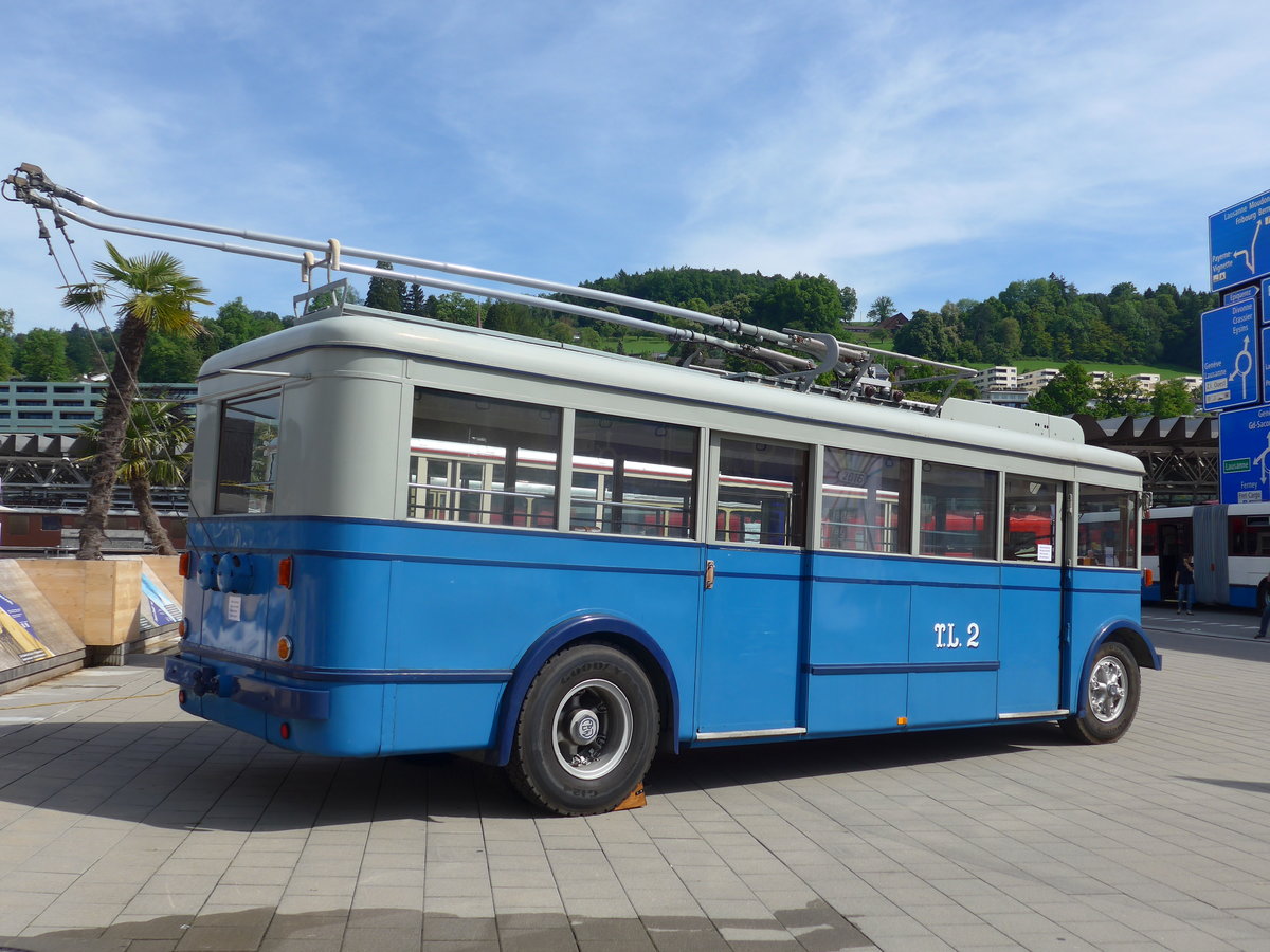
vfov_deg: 41.8
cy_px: 476
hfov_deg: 54.0
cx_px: 635
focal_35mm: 34
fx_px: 1247
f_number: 2.8
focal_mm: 7
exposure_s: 1/1600
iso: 80
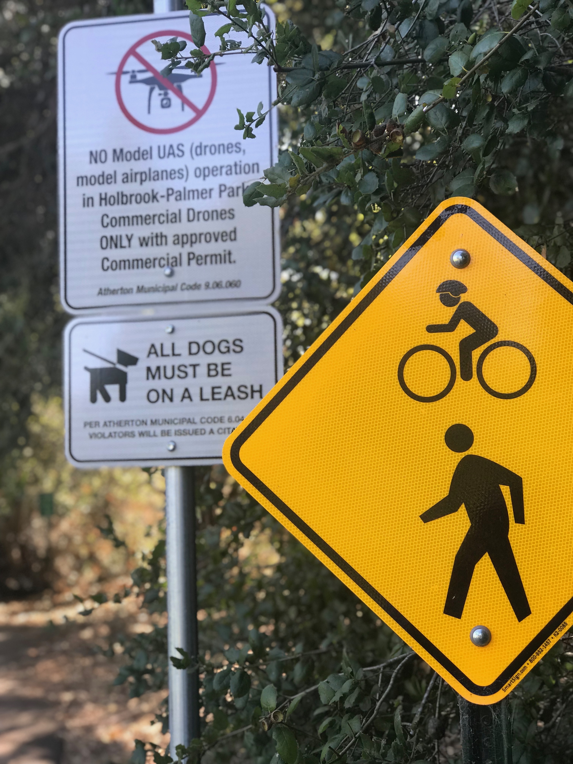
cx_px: 286
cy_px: 382
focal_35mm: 57
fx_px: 1258
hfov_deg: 25.7
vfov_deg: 33.8
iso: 32
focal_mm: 6.6
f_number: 2.8
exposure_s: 1/120
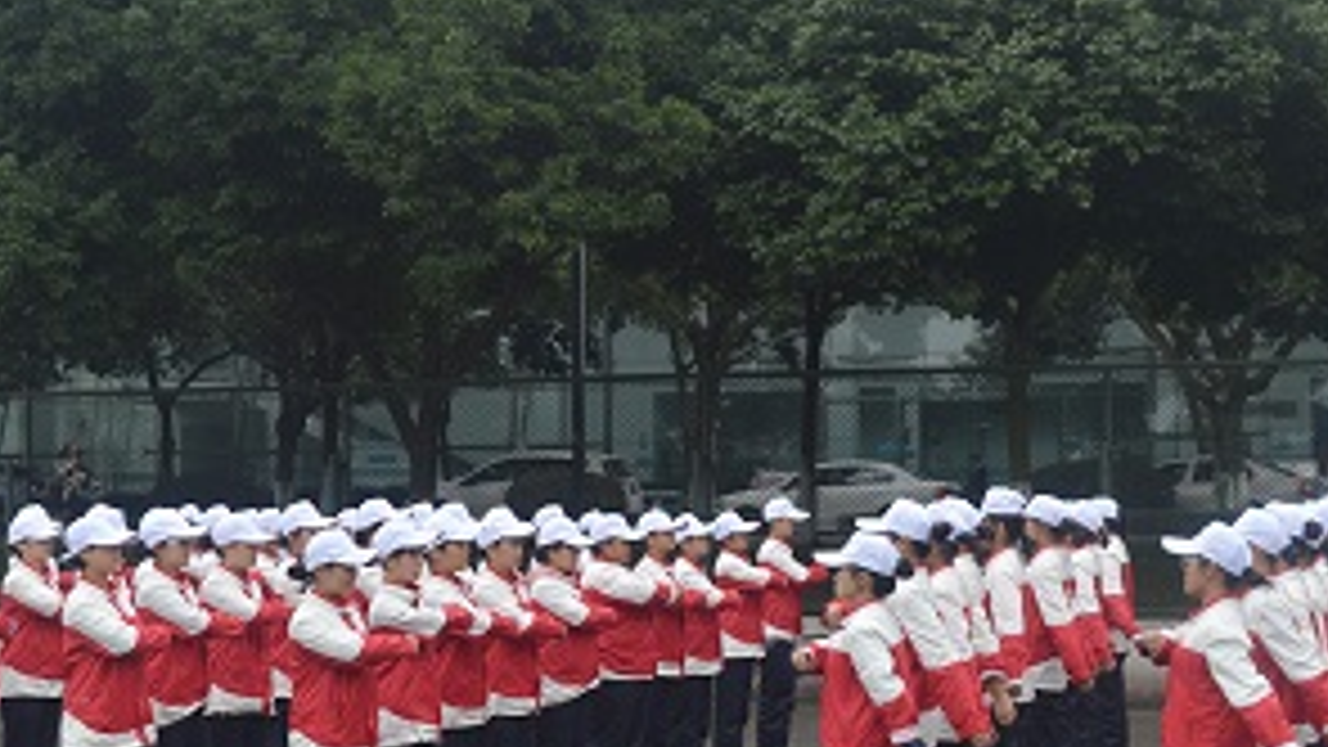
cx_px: 567
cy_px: 454
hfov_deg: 31.4
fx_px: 2362
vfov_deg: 18.0
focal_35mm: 67
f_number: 5.6
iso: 250
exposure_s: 1/125
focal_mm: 21
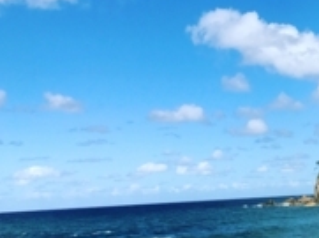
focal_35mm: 62
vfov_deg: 22.8
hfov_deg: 29.0
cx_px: 328
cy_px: 224
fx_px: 570
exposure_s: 1/4566
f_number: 1.8
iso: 20
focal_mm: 3.99
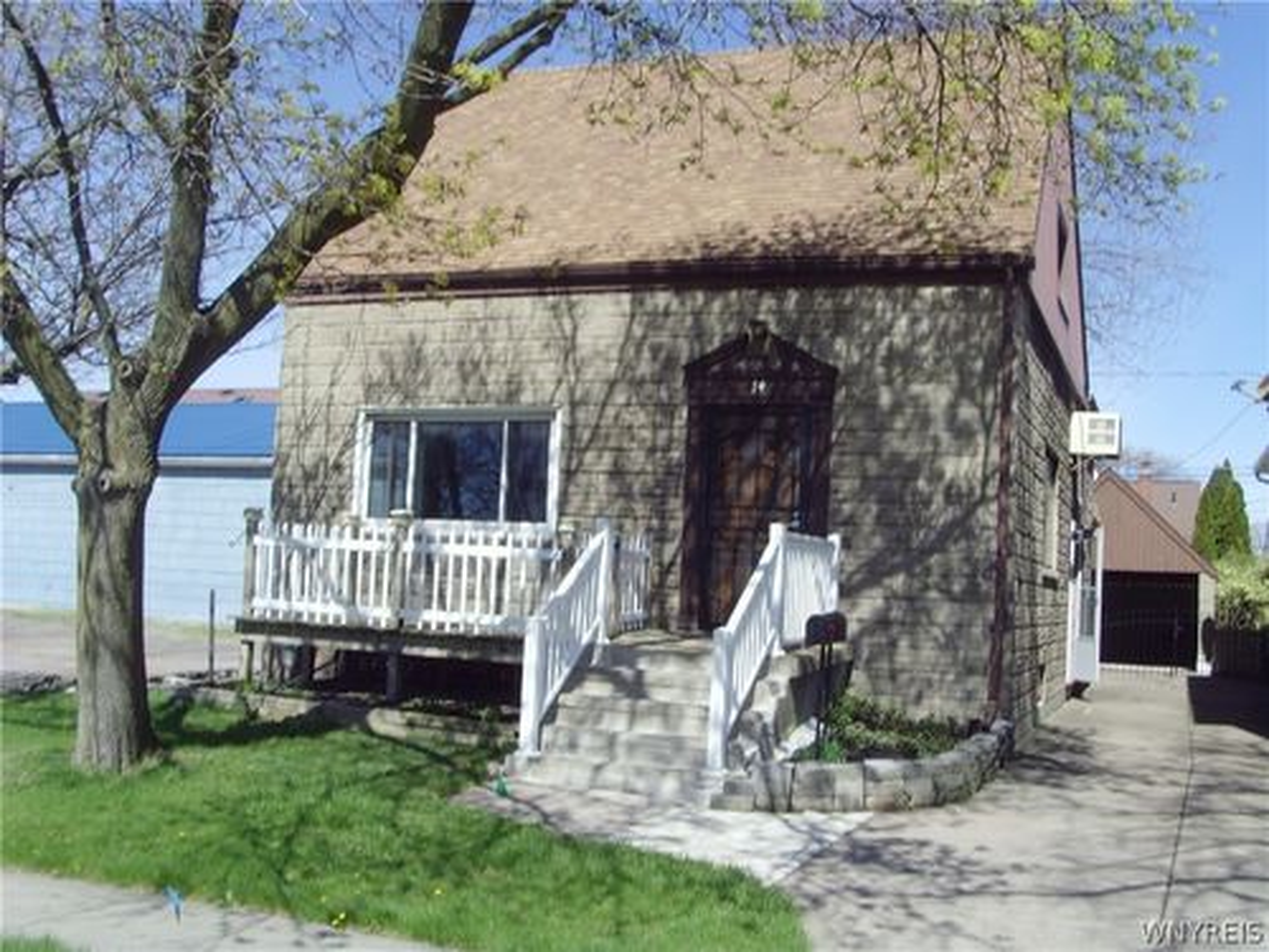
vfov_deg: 36.8
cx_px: 634
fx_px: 1430
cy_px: 476
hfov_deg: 47.9
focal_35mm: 39
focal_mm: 6.6
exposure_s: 1/250
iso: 80
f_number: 6.3
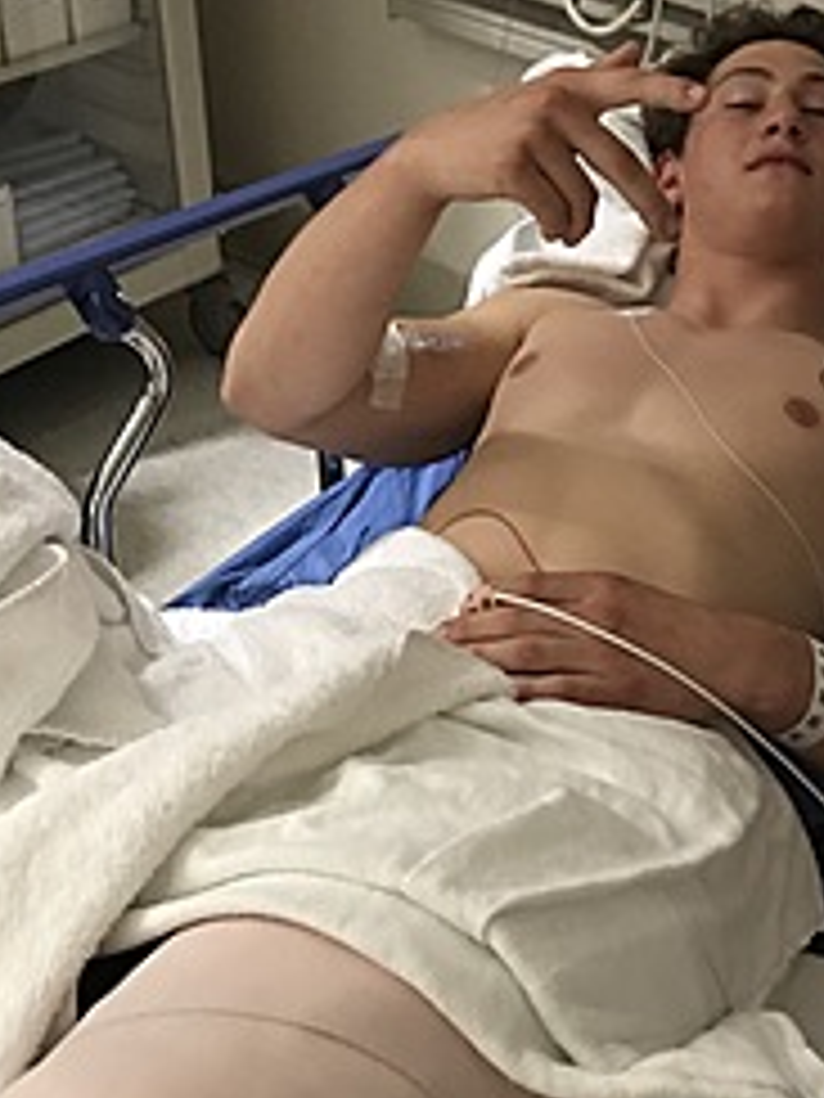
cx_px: 617
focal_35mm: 55
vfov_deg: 34.9
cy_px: 572
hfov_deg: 26.2
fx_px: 1746
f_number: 1.8
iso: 100
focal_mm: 3.99
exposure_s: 1/6
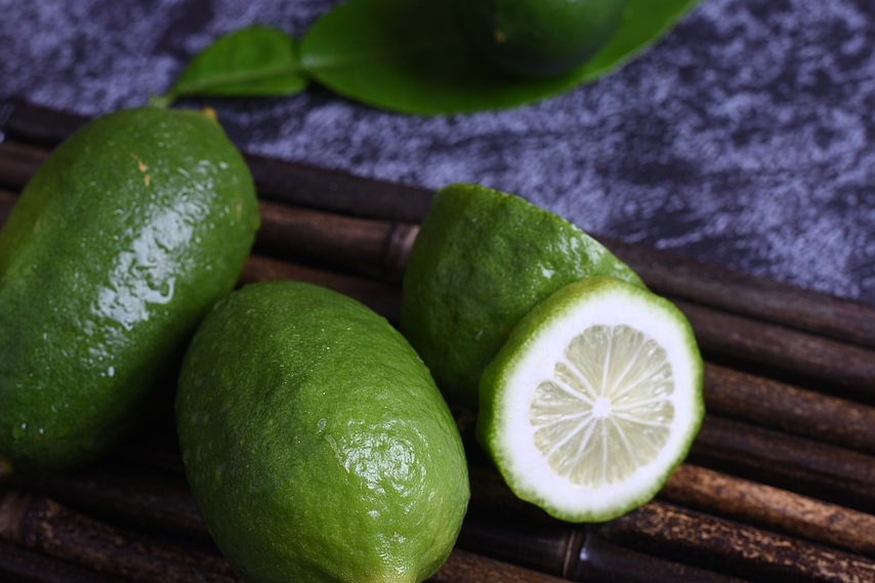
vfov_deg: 18.1
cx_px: 344
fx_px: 1822
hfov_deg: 26.9
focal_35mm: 75
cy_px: 382
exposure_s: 1/125
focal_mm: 50
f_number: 6.3
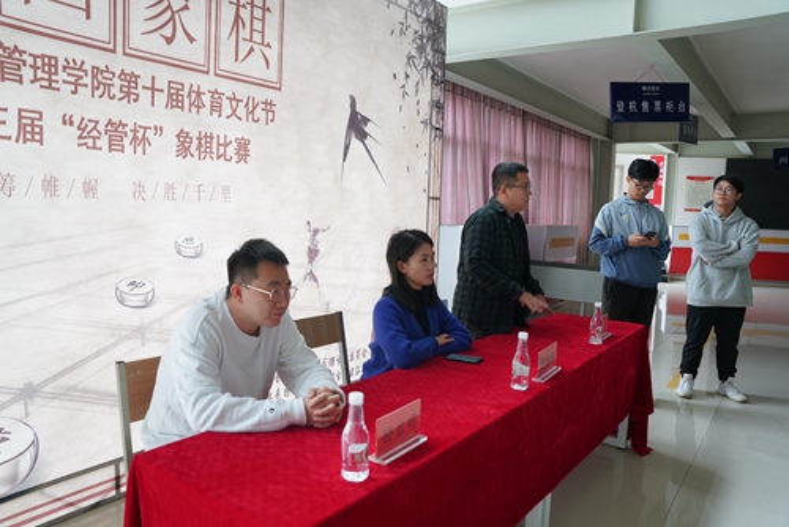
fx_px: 583
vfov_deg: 48.6
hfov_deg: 68.1
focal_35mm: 27
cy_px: 264
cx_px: 394
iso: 1000
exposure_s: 1/160
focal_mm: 26.6
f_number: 4
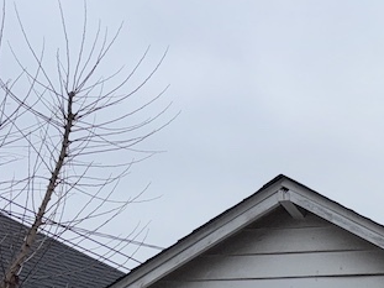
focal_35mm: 79
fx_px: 876
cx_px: 546
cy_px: 391
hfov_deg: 21.5
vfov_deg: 17.3
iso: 50
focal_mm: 6.76
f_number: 1.78
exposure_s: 1/7937
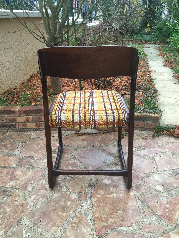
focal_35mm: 29
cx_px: 90
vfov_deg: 61.7
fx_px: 200
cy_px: 119
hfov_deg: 48.2
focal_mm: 4.15
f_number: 2.2
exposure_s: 1/30
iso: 50
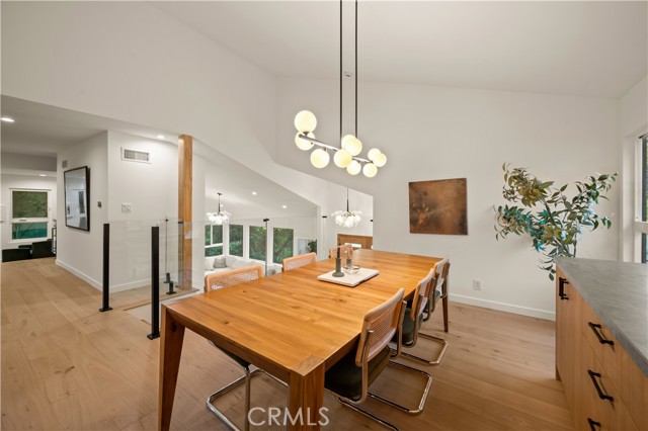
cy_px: 216
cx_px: 324
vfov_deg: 81.1
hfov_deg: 104.3
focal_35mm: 14
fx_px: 252
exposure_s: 1/2
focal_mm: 14
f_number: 8
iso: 100
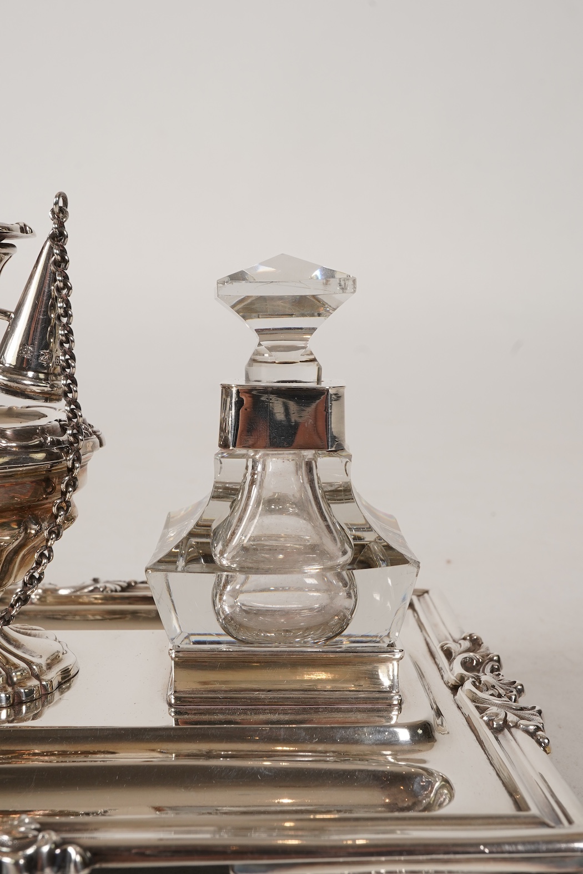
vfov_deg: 43.6
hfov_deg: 29.9
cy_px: 437
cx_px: 292
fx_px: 1093
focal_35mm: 45
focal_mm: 30
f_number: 22
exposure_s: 1/125
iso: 320
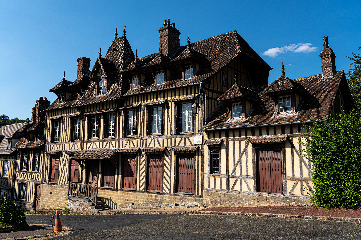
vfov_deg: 44.2
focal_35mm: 30
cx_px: 180
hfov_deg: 62.7
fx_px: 296
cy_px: 120
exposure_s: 1/800
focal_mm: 19.7
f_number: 5.6
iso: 100
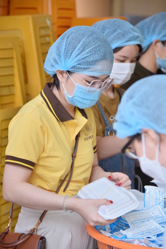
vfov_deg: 18.6
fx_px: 760
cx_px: 83
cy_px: 124
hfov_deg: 12.5
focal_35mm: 110
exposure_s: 1/160
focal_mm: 110
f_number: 5.6
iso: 320
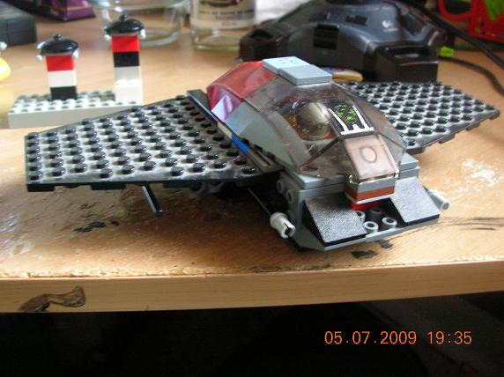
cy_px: 188
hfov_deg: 52.7
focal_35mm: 35
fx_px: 509
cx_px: 252
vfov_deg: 40.6
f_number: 2.8
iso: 200
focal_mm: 5.8
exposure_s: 1/4.9
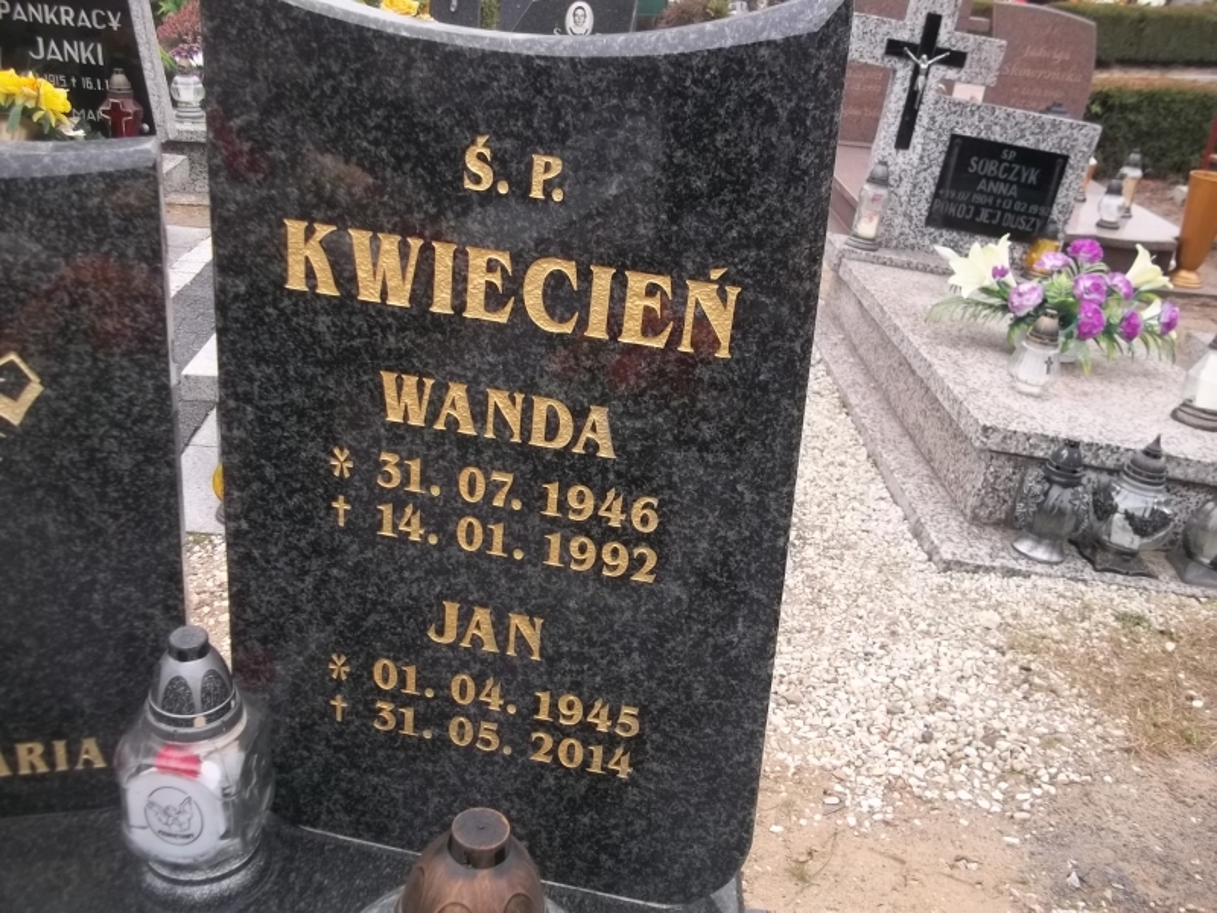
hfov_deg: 56.8
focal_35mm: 32
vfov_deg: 44.2
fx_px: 1125
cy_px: 456
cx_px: 608
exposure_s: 1/50
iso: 80
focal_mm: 5.7
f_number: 2.9
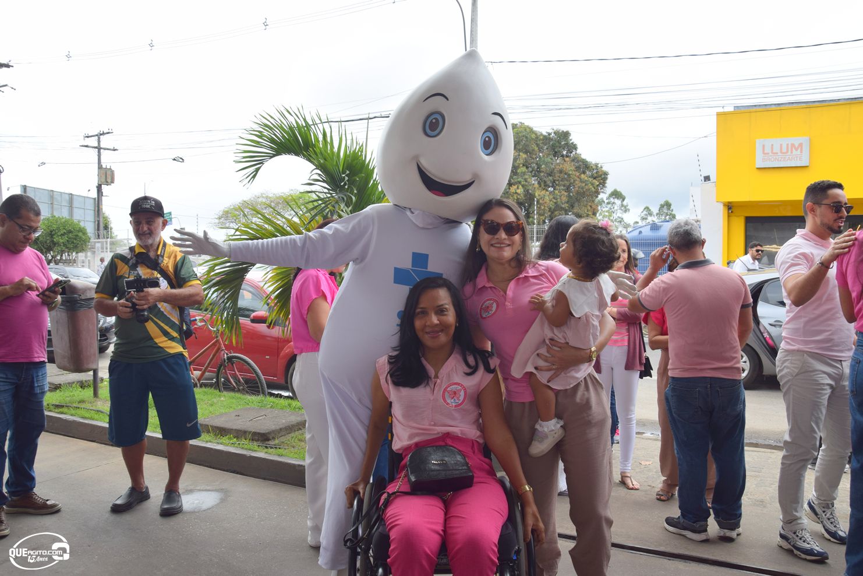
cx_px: 432
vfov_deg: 47.9
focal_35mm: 27
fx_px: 647
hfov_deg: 67.4
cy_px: 288
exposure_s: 1/250
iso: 200
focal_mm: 18
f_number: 8
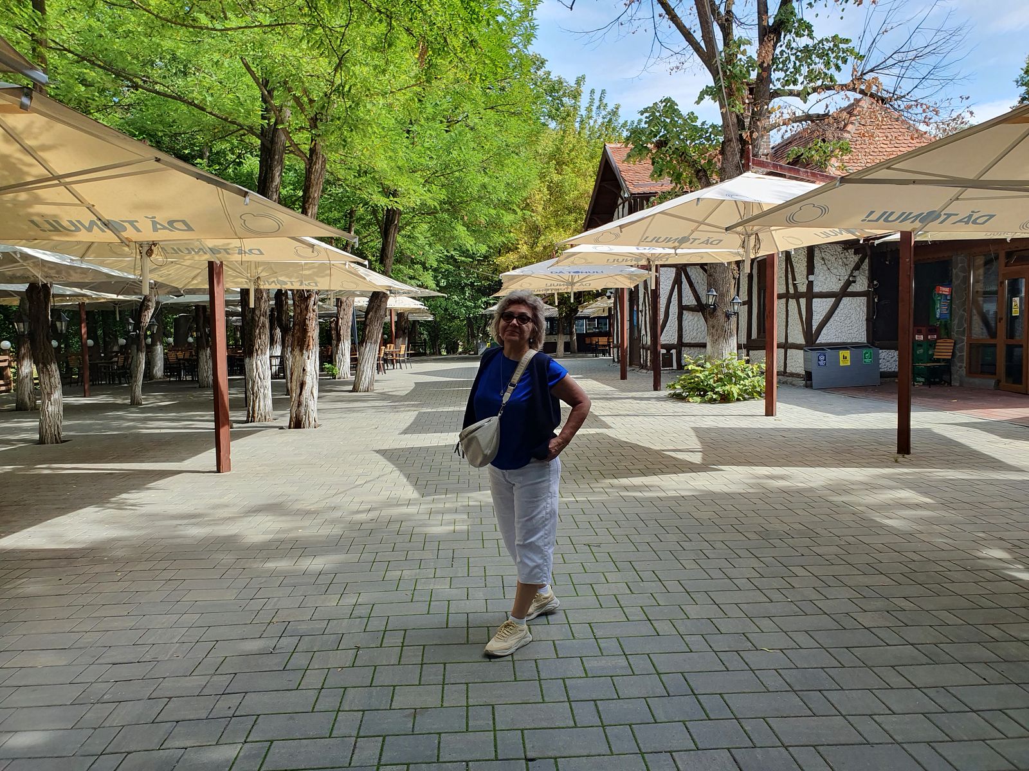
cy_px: 386
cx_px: 514
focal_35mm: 26
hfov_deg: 67.3
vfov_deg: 53.1
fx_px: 773
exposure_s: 1/453
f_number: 2.4
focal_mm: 4.3
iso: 50
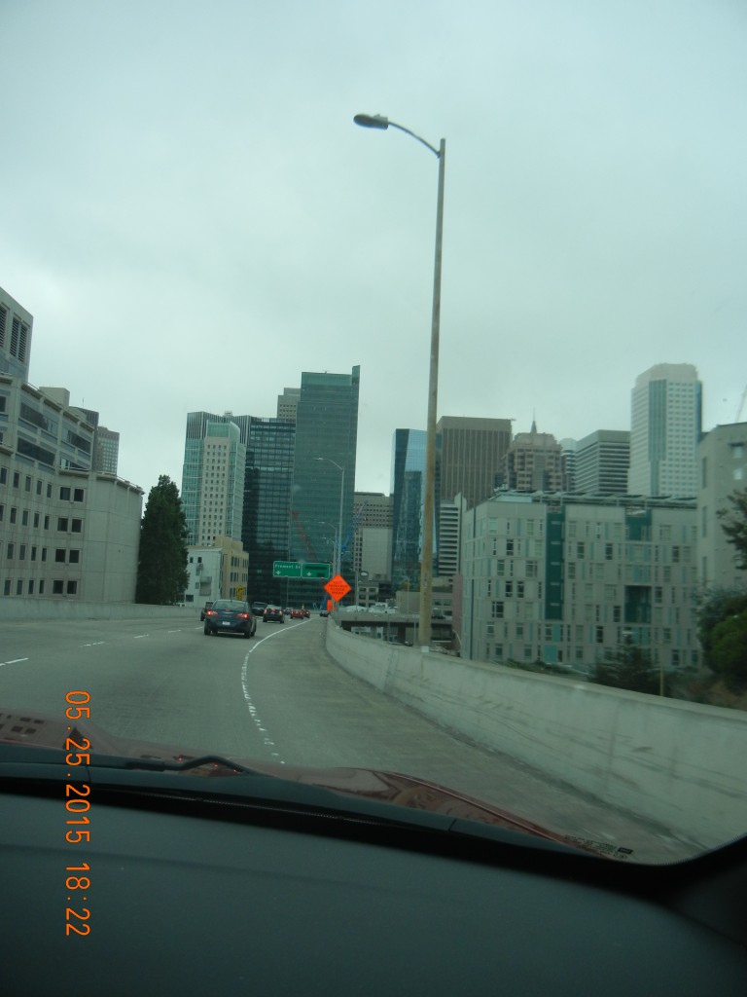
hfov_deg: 46.8
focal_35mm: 30
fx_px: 863
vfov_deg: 60.0
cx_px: 374
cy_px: 498
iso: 160
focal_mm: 5.4
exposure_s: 1/244
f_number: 7
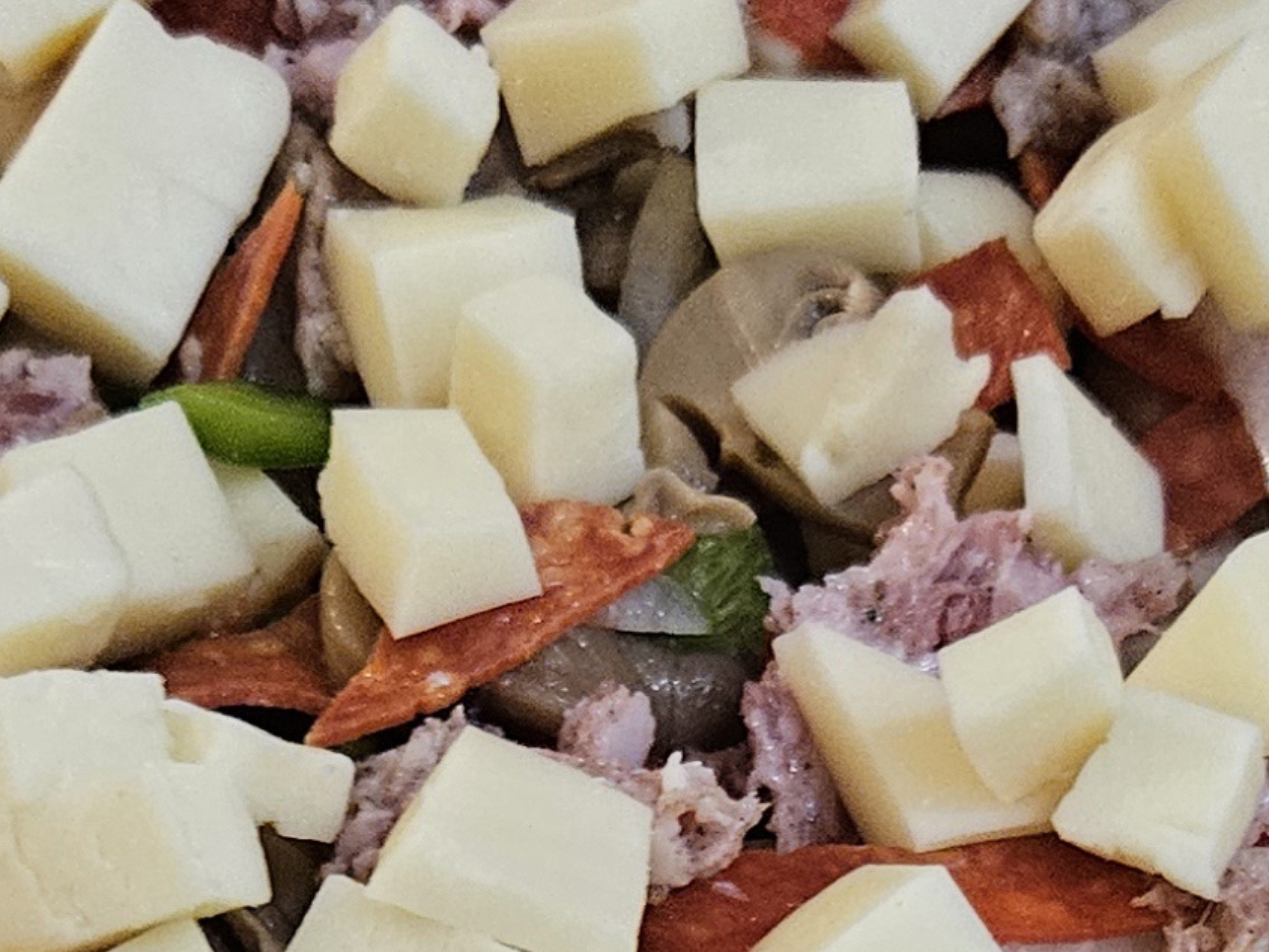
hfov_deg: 18.0
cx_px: 532
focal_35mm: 109
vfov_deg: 12.8
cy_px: 1504
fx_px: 3996
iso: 640
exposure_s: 1/60.2
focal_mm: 5.4
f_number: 1.8
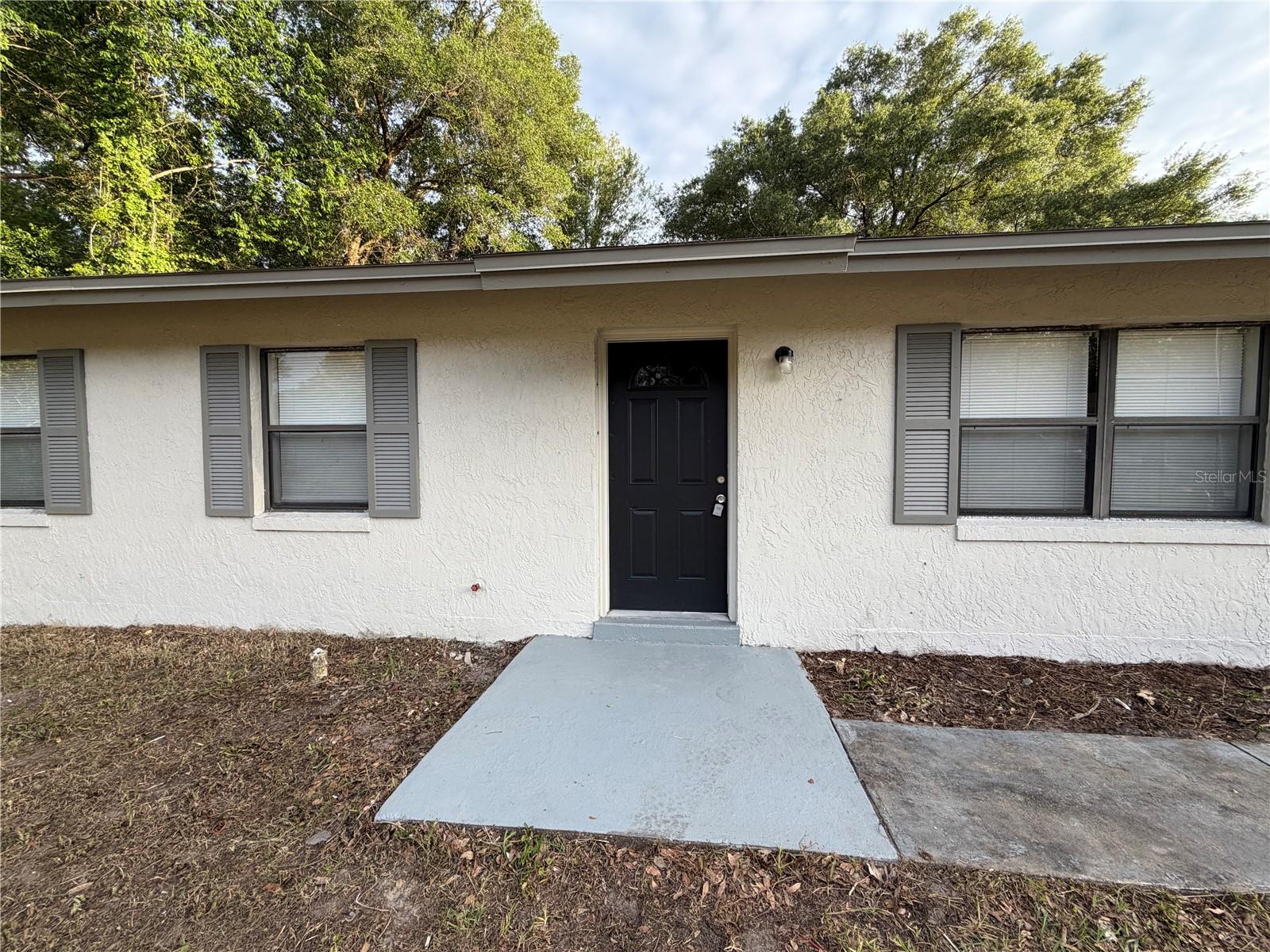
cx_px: 635
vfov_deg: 85.7
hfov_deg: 102.1
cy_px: 476
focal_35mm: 14
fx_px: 514
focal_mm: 2.22
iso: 50
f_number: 2.2
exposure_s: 1/349
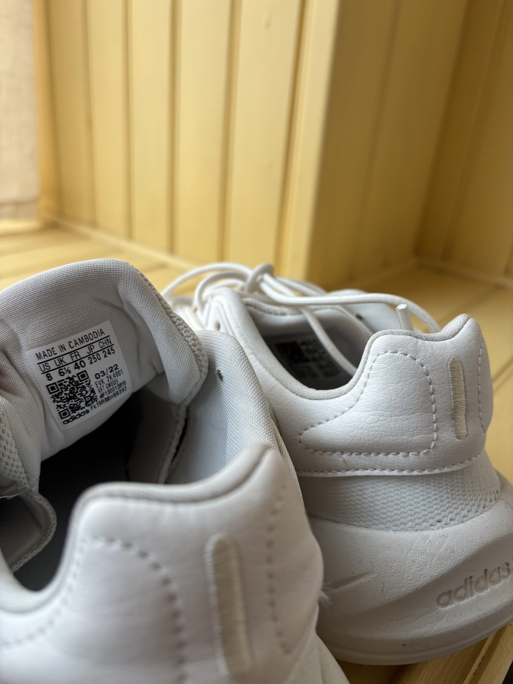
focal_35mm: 26
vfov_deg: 67.3
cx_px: 256
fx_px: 514
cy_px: 342
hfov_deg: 53.1
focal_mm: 5.96
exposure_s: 1/102
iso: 125
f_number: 1.6
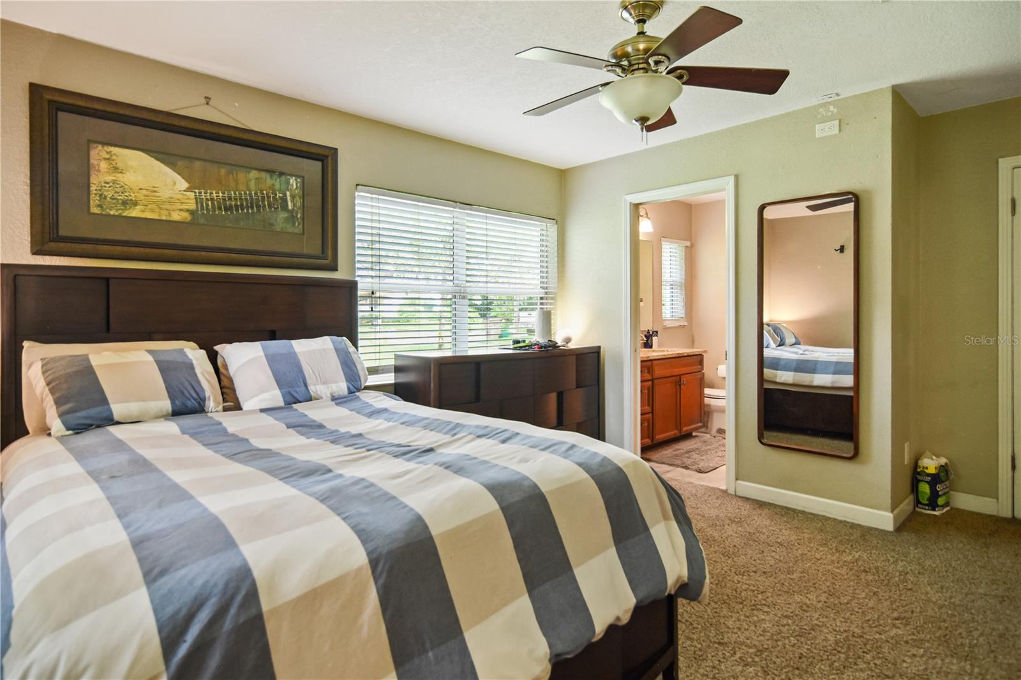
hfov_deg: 90.0
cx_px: 510
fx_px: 510
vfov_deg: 67.4
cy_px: 340
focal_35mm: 18
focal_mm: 12
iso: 500
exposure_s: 1/25
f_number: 4
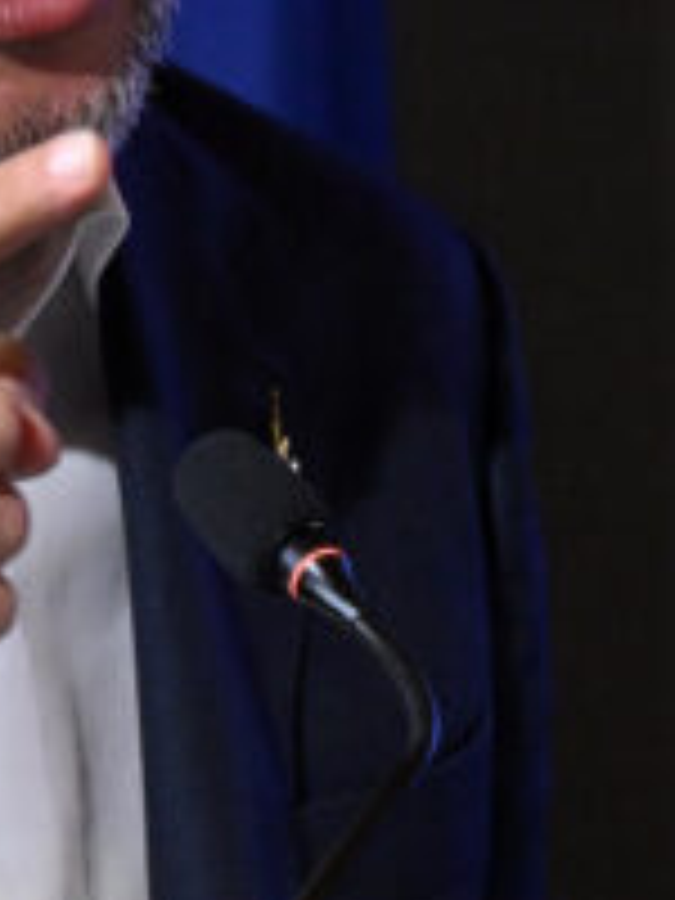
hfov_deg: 2.2
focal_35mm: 688
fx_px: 17888
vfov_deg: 2.9
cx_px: 288
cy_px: 344
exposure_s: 1/250
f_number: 5
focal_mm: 140
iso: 3200
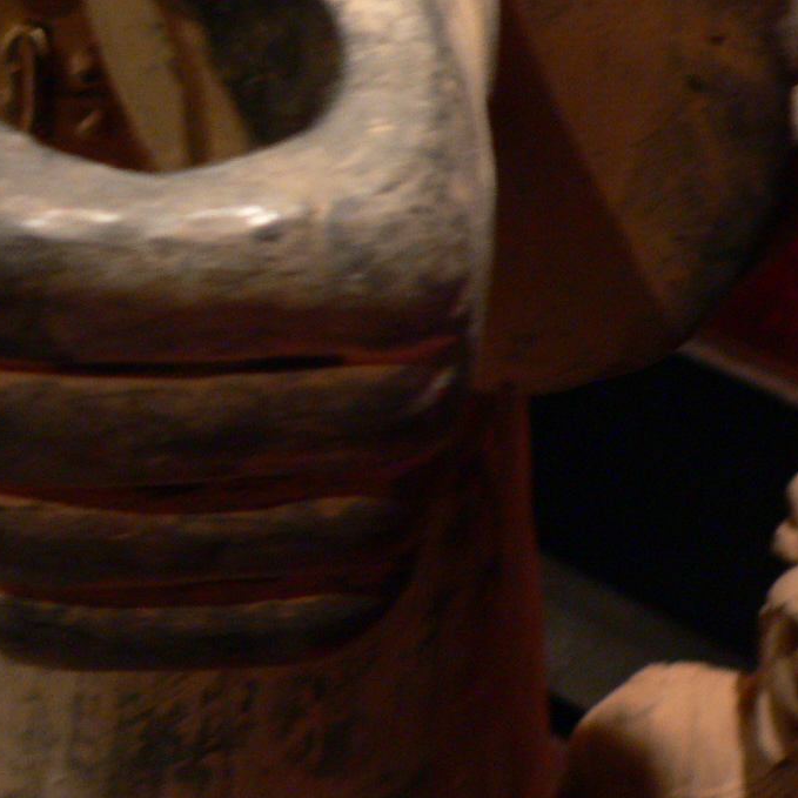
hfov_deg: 27.5
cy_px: 243
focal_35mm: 60
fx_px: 1565
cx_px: 61
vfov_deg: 28.4
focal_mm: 6
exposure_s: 1/10
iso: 200
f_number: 2.8
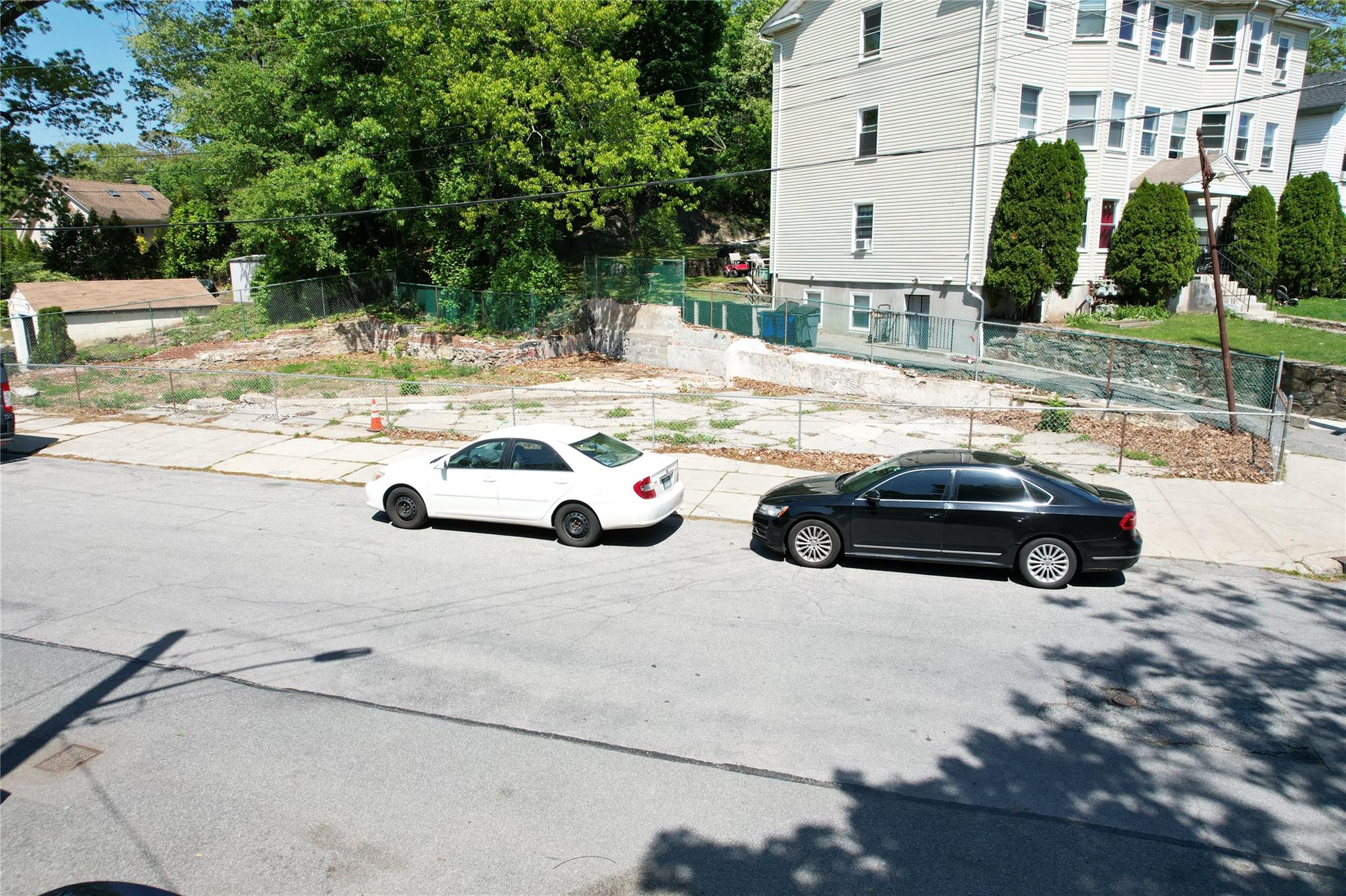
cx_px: 673
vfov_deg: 57.2
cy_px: 448
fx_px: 822
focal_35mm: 22
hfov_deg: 78.6
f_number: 2.8
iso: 130
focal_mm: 8.38
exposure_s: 1/1250
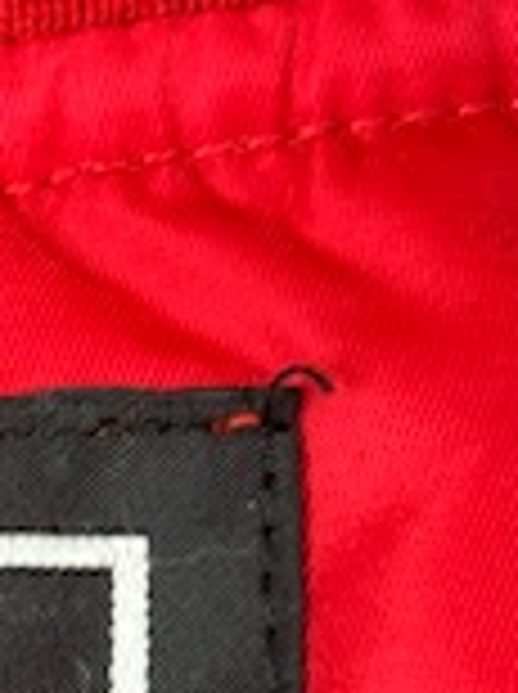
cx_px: -158
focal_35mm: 200
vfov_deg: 9.8
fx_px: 4002
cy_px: 855
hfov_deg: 7.3
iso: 160
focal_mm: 6.76
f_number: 1.78
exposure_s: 1/50
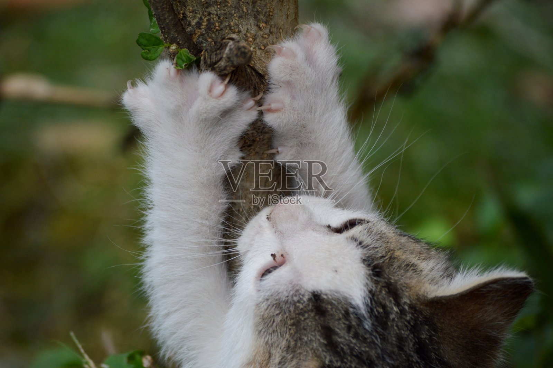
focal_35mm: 300
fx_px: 4604
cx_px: 276
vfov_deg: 4.6
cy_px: 184
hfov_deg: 6.9
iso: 400
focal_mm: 200
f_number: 5.6
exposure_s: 1/640
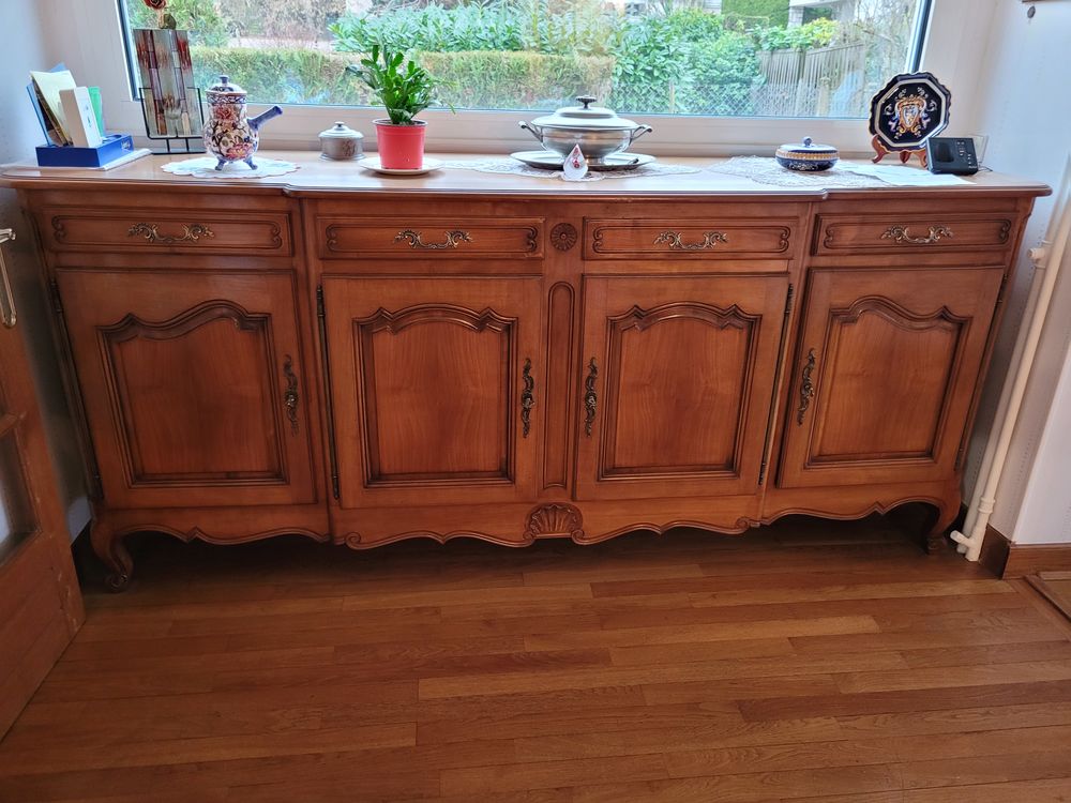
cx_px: 536
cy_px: 402
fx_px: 804
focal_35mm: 26
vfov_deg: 53.1
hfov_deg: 67.3
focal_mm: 5.4
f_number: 1.8
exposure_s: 1/50
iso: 500
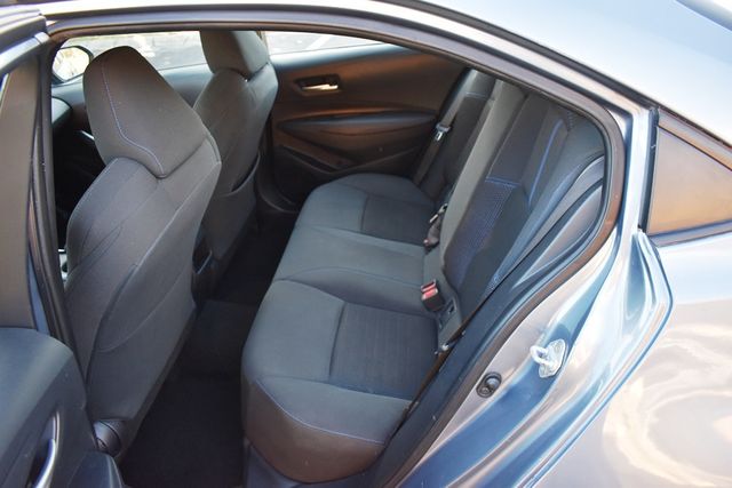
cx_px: 366
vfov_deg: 48.0
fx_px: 549
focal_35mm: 27
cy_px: 244
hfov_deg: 67.4
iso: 800
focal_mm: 18
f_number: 3.5
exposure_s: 1/200
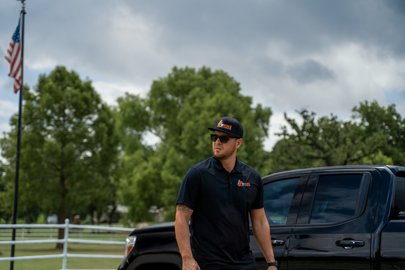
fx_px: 731
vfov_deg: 20.9
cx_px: 202
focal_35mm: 65
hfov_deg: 31.0
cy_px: 135
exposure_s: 1/250
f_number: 2.8
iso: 100
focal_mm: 65
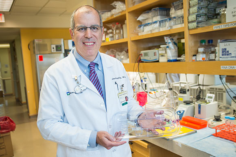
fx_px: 197
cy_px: 78
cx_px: 118
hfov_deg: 61.9
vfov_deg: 43.6
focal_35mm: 30
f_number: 3.3
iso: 400
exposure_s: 1/350
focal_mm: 30
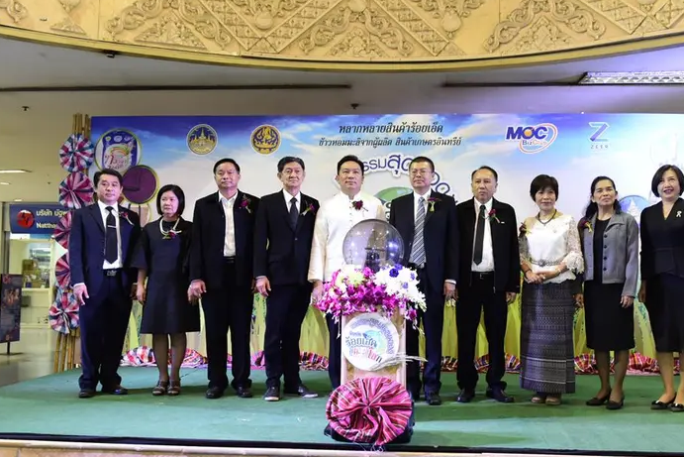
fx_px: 665
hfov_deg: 54.3
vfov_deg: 37.8
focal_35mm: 35
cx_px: 379
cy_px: 249
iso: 1600
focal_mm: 31
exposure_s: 1/60
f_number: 4.5
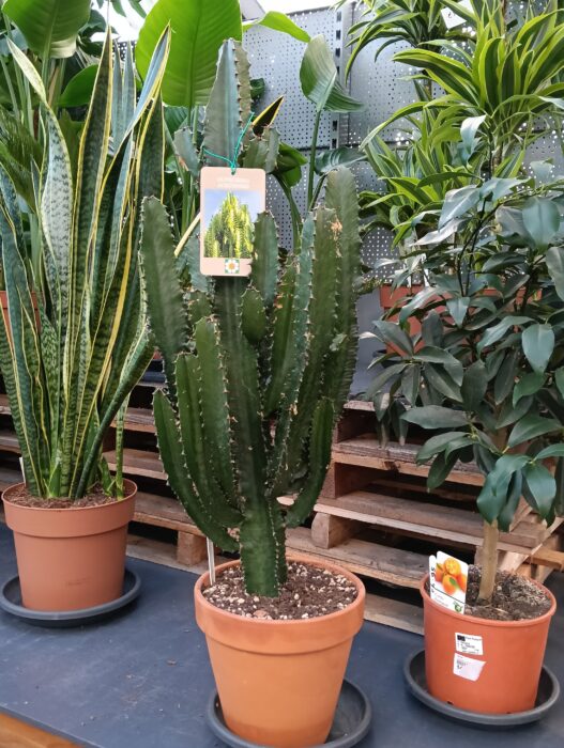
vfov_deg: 53.9
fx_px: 737
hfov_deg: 41.9
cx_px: 282
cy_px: 374
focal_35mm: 34
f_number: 1.8
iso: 800
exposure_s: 1/33.3
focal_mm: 3.98
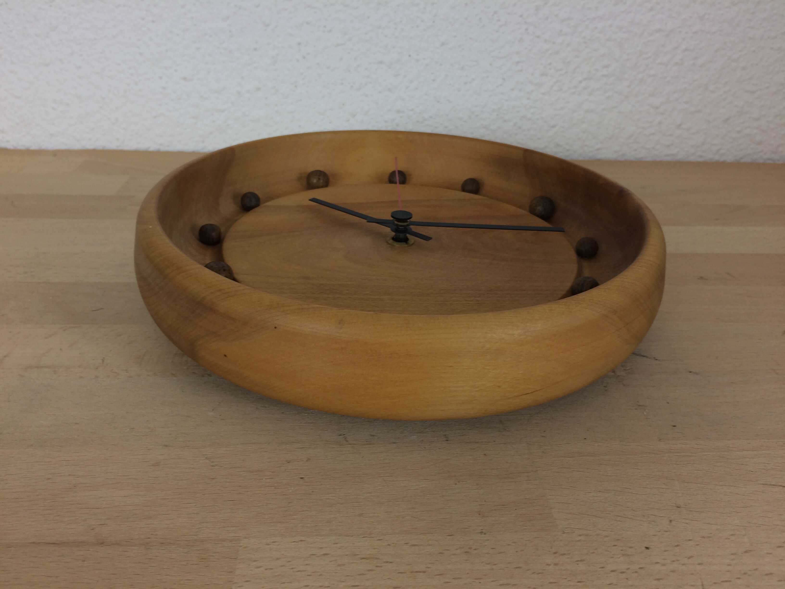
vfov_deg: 48.2
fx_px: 658
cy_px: 294
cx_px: 392
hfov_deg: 61.7
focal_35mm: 29
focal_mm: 4.15
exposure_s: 1/33
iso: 40
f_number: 2.2
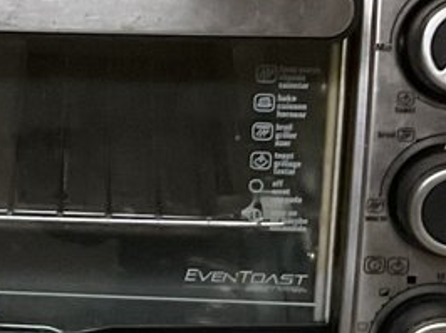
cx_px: -122
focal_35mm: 165
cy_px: 242
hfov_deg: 11.7
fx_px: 2124
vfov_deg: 9.0
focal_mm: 3
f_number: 1.8
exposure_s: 1/60
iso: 200
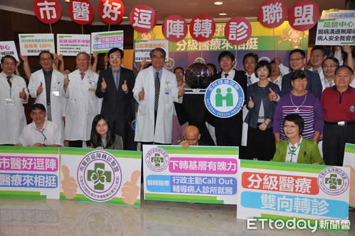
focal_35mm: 38
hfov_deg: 51.3
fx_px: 369
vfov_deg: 35.4
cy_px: 118
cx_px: 178
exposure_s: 1/60
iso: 400
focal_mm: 25
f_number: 4
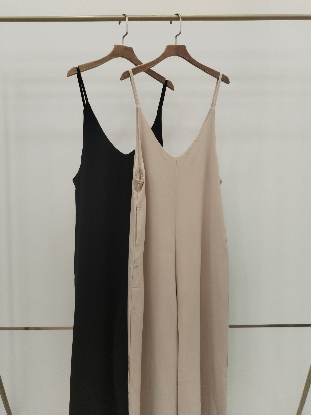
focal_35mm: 29
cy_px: 208
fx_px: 347
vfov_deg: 61.7
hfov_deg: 48.2
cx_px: 156
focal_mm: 4.75
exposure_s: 1/120
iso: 238
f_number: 1.8
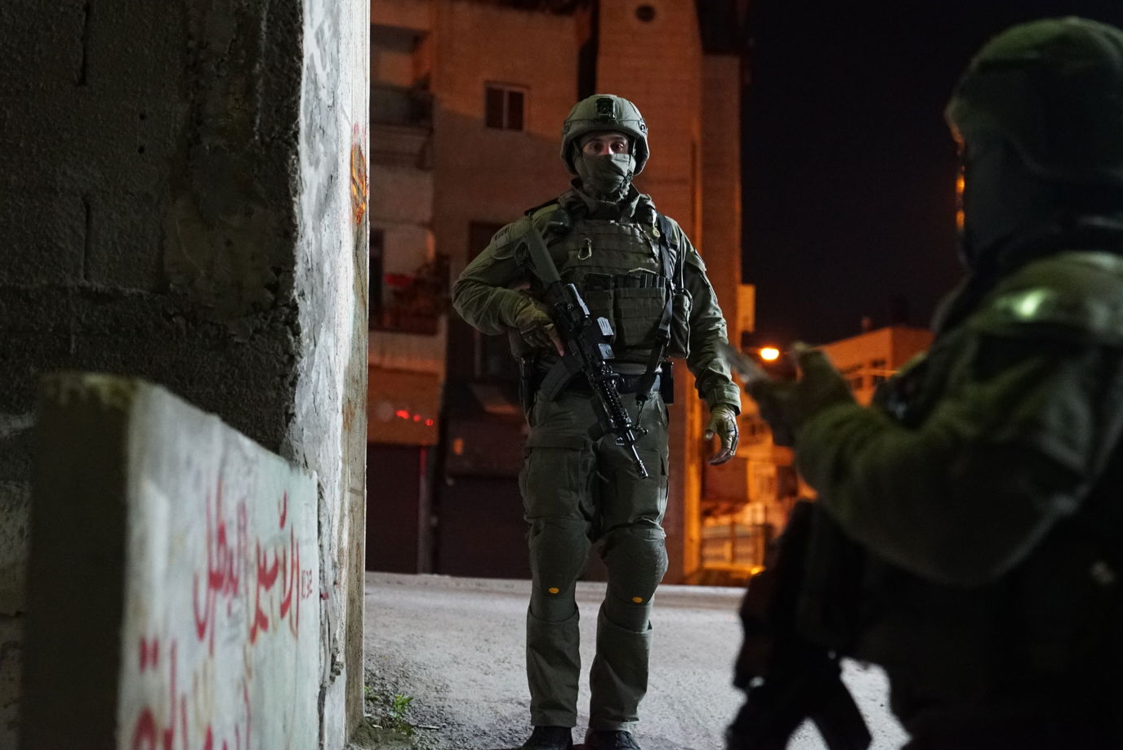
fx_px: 1716
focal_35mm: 55
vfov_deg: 24.6
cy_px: 373
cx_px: 571
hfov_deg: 36.2
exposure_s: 1/80
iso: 12800
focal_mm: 54
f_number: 2.8
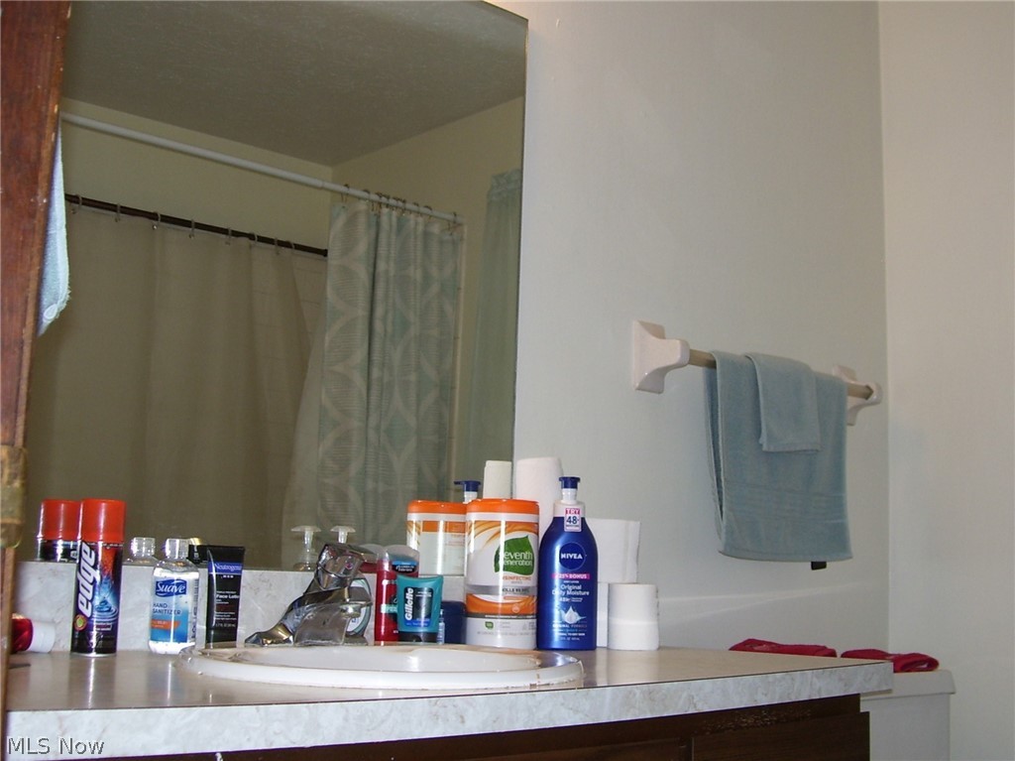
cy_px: 380
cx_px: 508
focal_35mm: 36
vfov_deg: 39.6
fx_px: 1055
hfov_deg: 51.4
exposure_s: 1/60
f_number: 2.7
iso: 80
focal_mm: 6
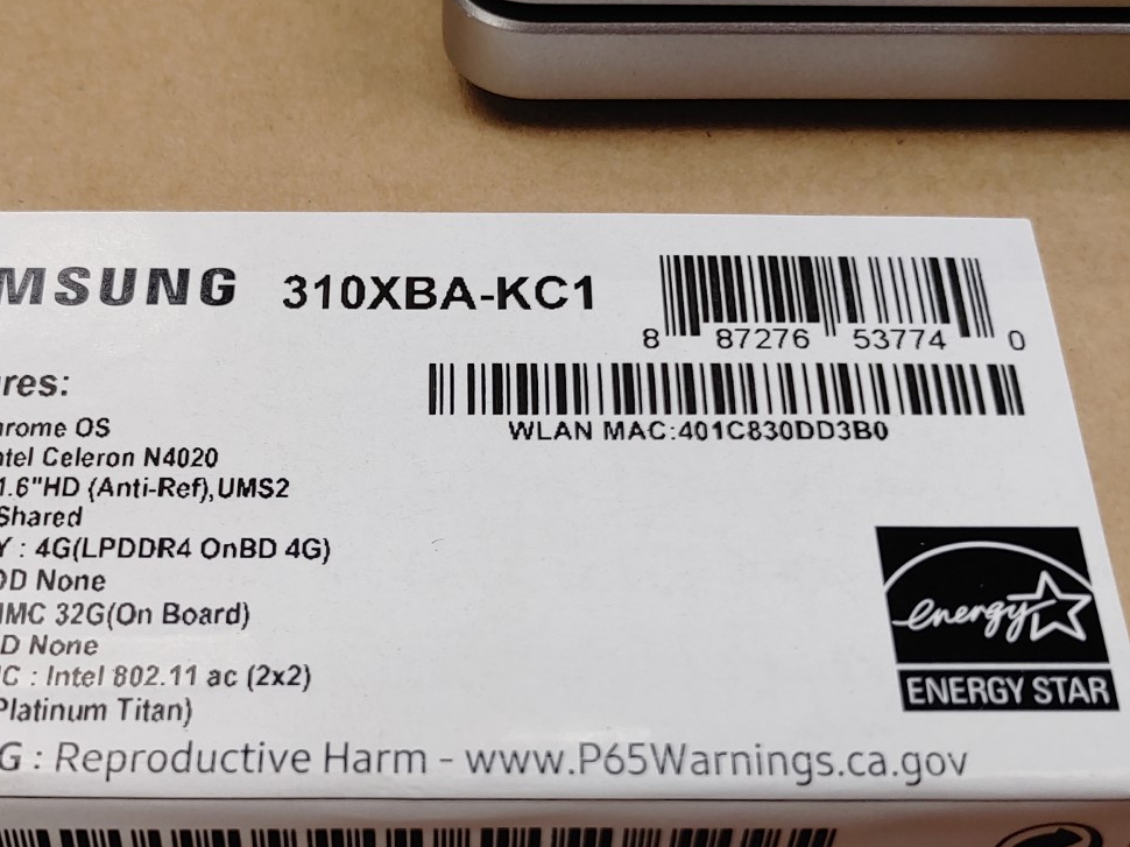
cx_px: 439
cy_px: 579
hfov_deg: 38.7
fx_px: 1599
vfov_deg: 29.4
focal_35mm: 49
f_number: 1.8
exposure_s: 1/328
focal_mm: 4.36
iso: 50
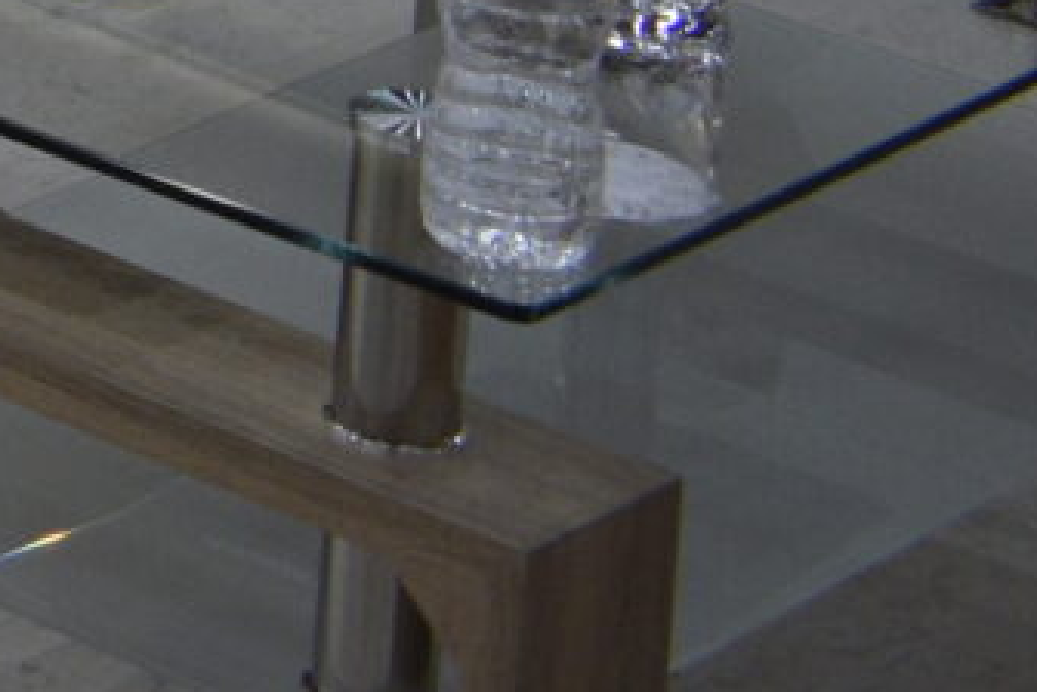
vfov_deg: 5.9
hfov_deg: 8.0
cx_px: -2497
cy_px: -1852
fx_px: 5933
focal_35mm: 206
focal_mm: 18
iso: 400
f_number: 4.5
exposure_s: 1/80
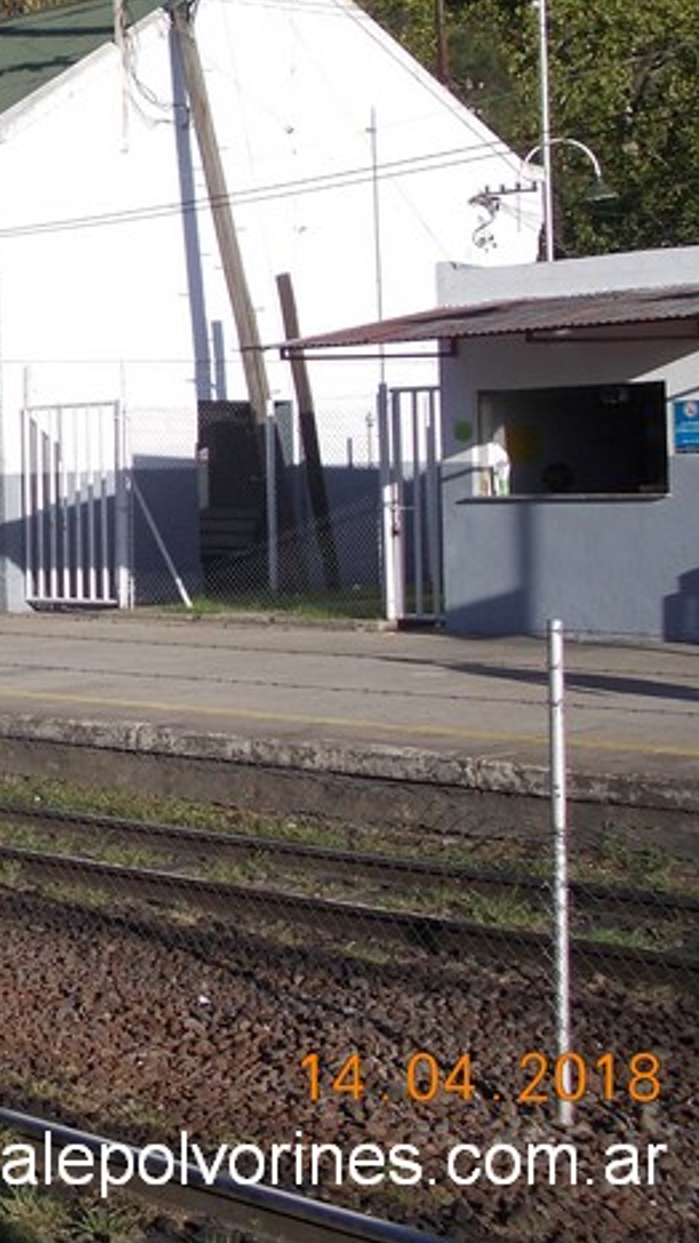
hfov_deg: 14.9
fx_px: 2538
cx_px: -256
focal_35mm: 77
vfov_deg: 27.5
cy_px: 493
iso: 80
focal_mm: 6.1
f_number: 6.5
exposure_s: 1/250
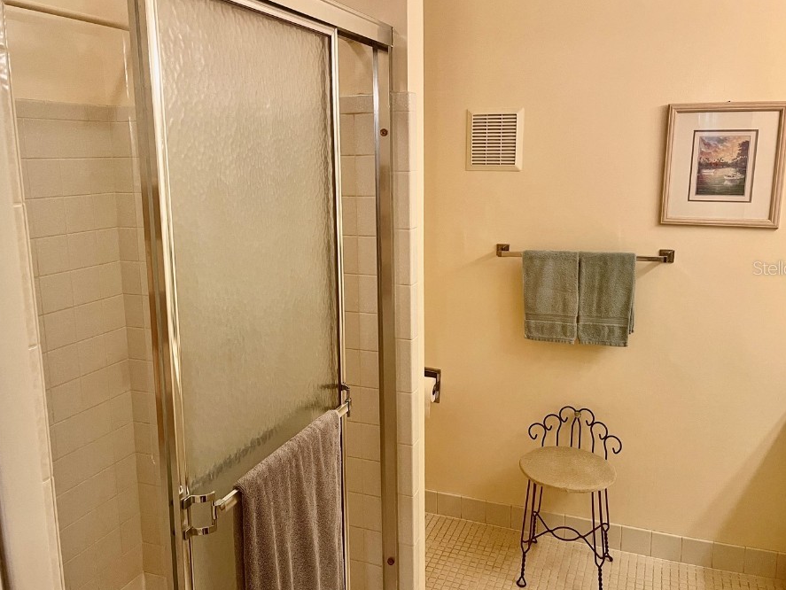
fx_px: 681
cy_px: 268
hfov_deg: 59.9
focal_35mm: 30
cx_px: 383
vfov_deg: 46.8
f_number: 1.6
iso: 160
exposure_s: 1/60
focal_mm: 5.1
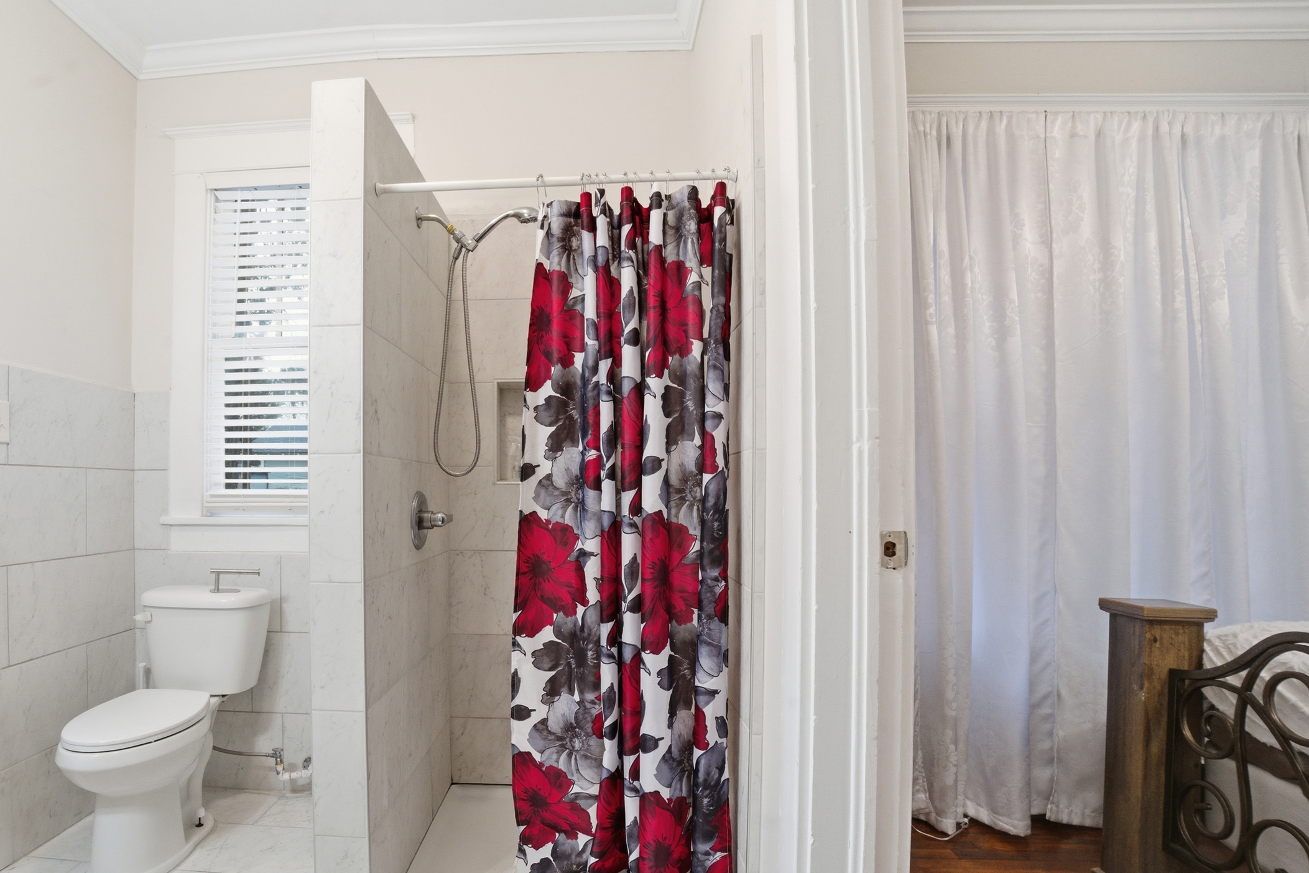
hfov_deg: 86.0
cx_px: 534
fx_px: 691
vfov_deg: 64.4
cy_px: 488
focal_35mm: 19
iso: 1000
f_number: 9
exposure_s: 1/60
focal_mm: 16
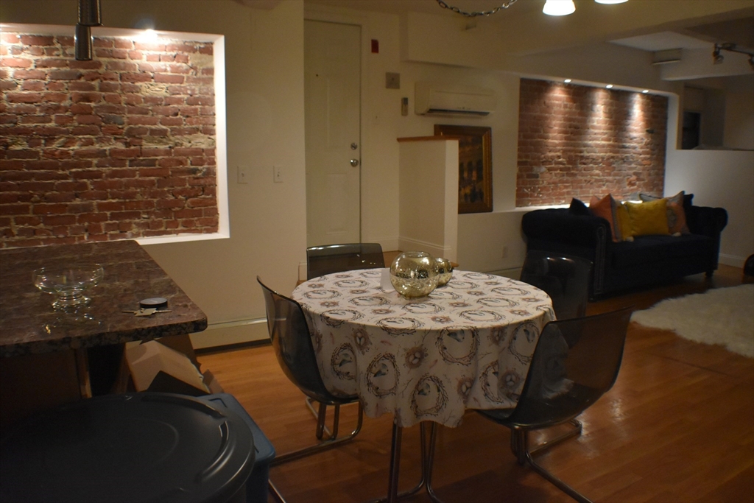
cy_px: 252
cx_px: 377
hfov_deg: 53.1
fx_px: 754
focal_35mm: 36
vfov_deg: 36.9
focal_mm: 24
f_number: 3.8
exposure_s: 1/125
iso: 2800
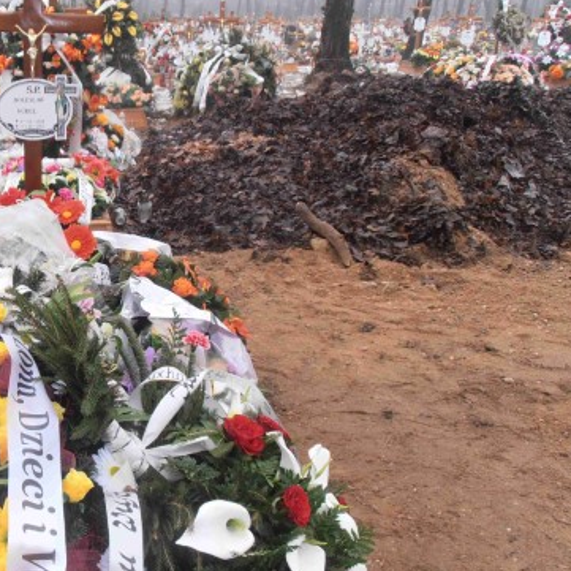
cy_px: 302
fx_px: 877
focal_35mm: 47
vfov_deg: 36.0
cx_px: 76
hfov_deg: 34.4
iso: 80
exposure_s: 1/80
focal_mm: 5.25
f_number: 3.5
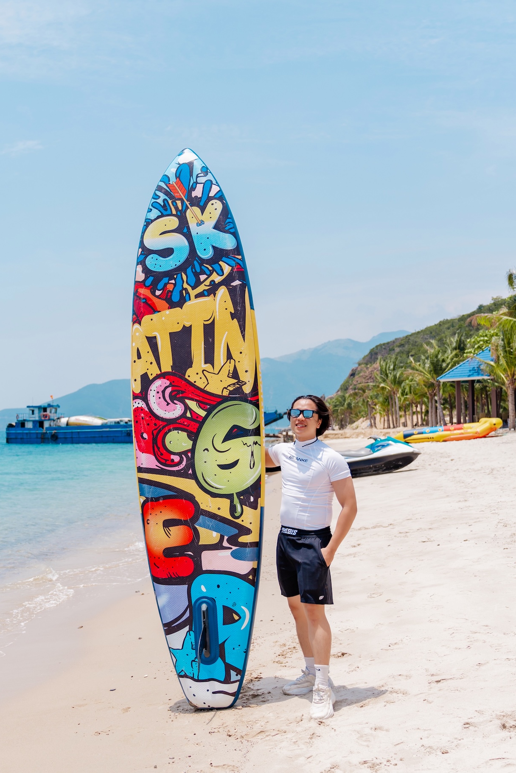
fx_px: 924
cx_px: 168
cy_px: 383
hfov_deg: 30.9
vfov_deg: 45.4
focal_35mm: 43
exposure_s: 1/2500
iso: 100
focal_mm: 28
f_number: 3.2
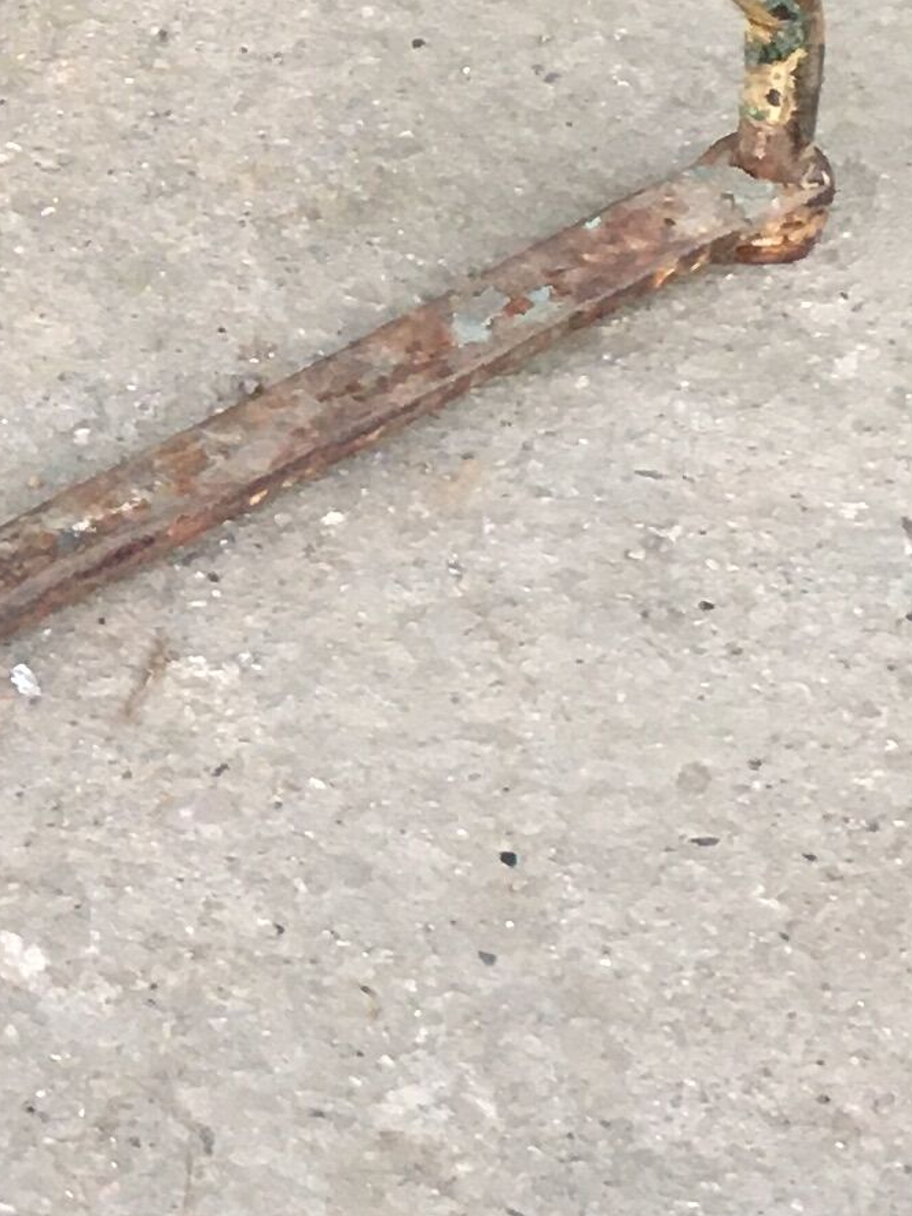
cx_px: -486
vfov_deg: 14.9
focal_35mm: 132
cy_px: 284
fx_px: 4639
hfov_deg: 10.8
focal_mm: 4.15
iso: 50
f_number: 2.2
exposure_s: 1/33
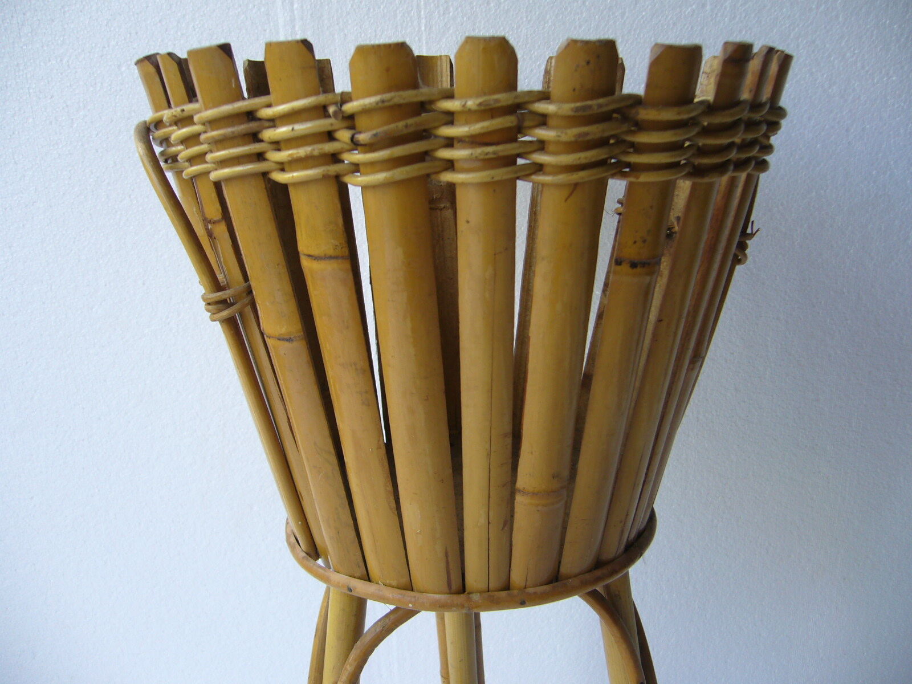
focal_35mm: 35
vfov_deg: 40.7
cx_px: 456
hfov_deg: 52.6
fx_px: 922
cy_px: 342
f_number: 2.8
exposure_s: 1/60
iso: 80
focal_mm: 5.8
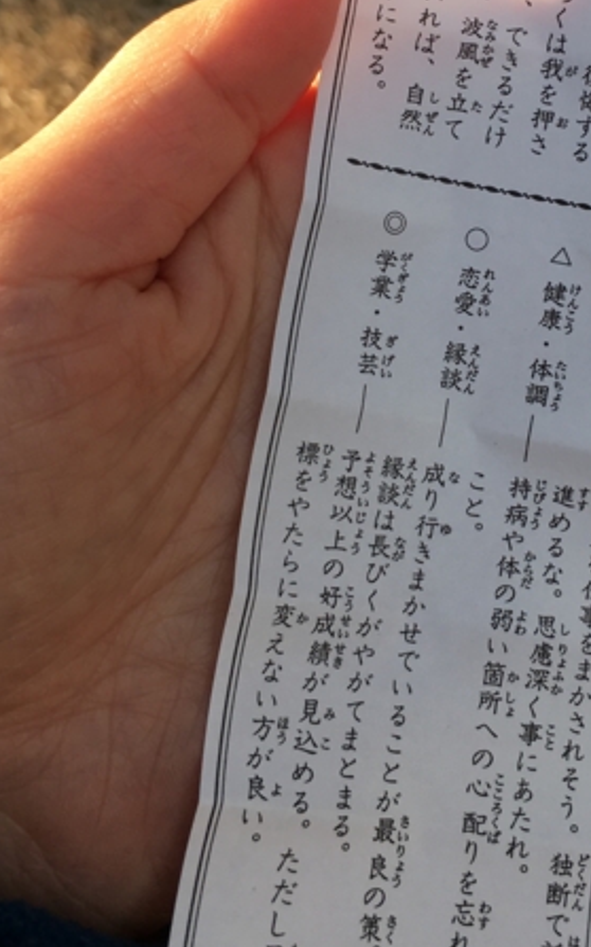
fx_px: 1419
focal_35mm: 55
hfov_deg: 23.3
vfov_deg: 36.2
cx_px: 453
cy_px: 258
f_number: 2.2
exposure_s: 1/420
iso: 25
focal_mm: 4.15
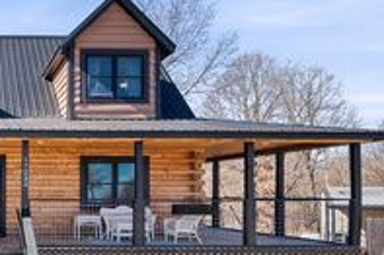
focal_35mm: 38
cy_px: 161
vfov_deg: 34.8
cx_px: -6
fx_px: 405
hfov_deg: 43.1
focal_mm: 15
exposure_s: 1/1250
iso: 640
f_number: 7.1
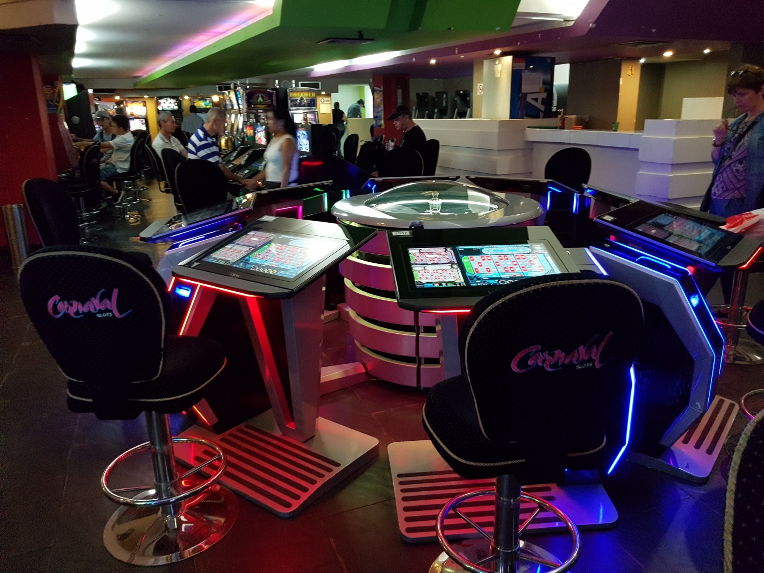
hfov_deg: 67.3
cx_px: 382
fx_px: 574
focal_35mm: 26
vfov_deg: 53.1
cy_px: 286
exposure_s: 1/30
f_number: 1.7
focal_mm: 4.2
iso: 640
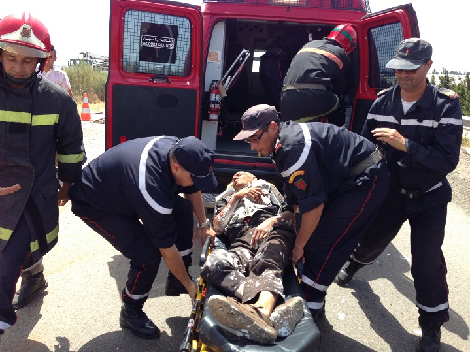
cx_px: 235
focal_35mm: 33
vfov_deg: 42.9
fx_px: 448
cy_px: 176
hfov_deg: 55.4
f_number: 2.4
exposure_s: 1/459
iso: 50
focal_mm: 4.13
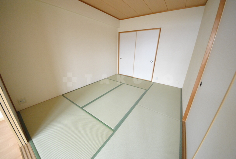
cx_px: 118
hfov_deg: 112.5
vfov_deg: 90.3
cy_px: 80
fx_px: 79
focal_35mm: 12
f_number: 4.5
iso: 1600
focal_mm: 8
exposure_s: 1/50
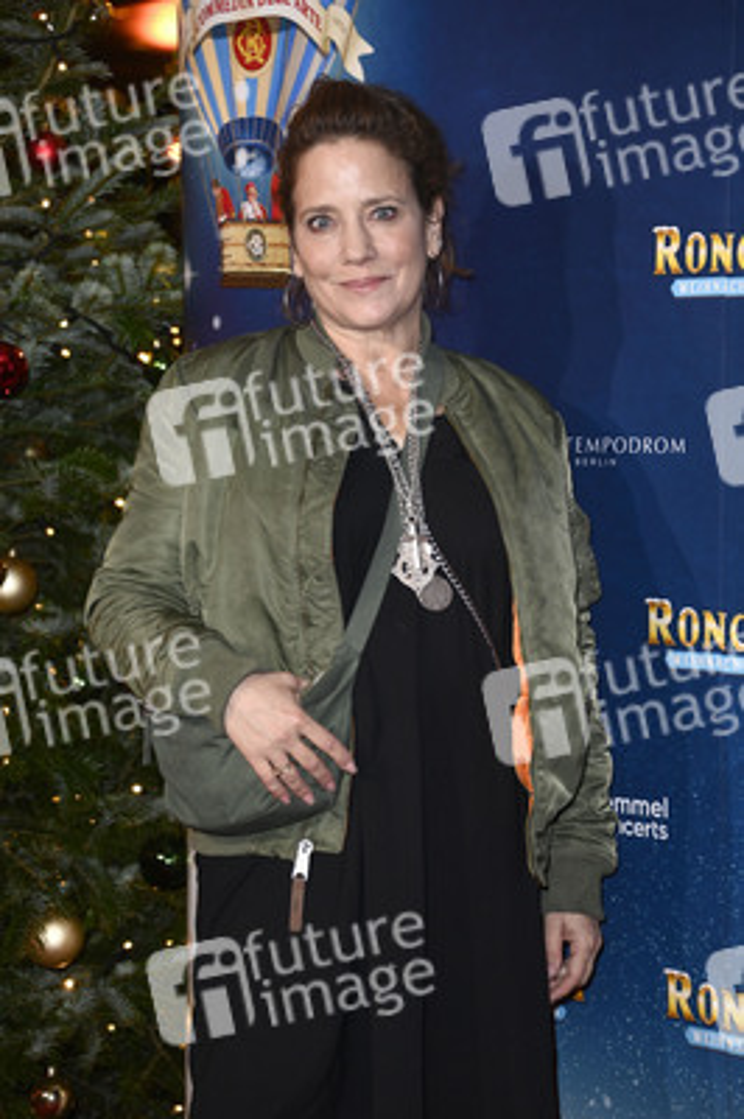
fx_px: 3788
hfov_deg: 11.2
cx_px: 372
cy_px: 560
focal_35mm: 122
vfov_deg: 16.8
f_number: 5.6
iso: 1250
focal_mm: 122
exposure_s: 1/250
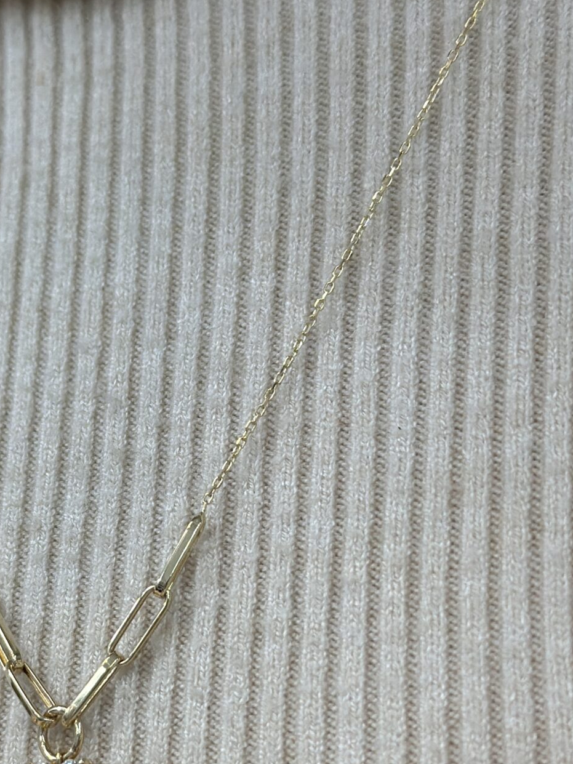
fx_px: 2185
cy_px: 519
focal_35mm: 99
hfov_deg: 14.8
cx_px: 55
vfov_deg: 19.8
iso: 80
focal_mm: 6.86
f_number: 1.78
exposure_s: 1/779
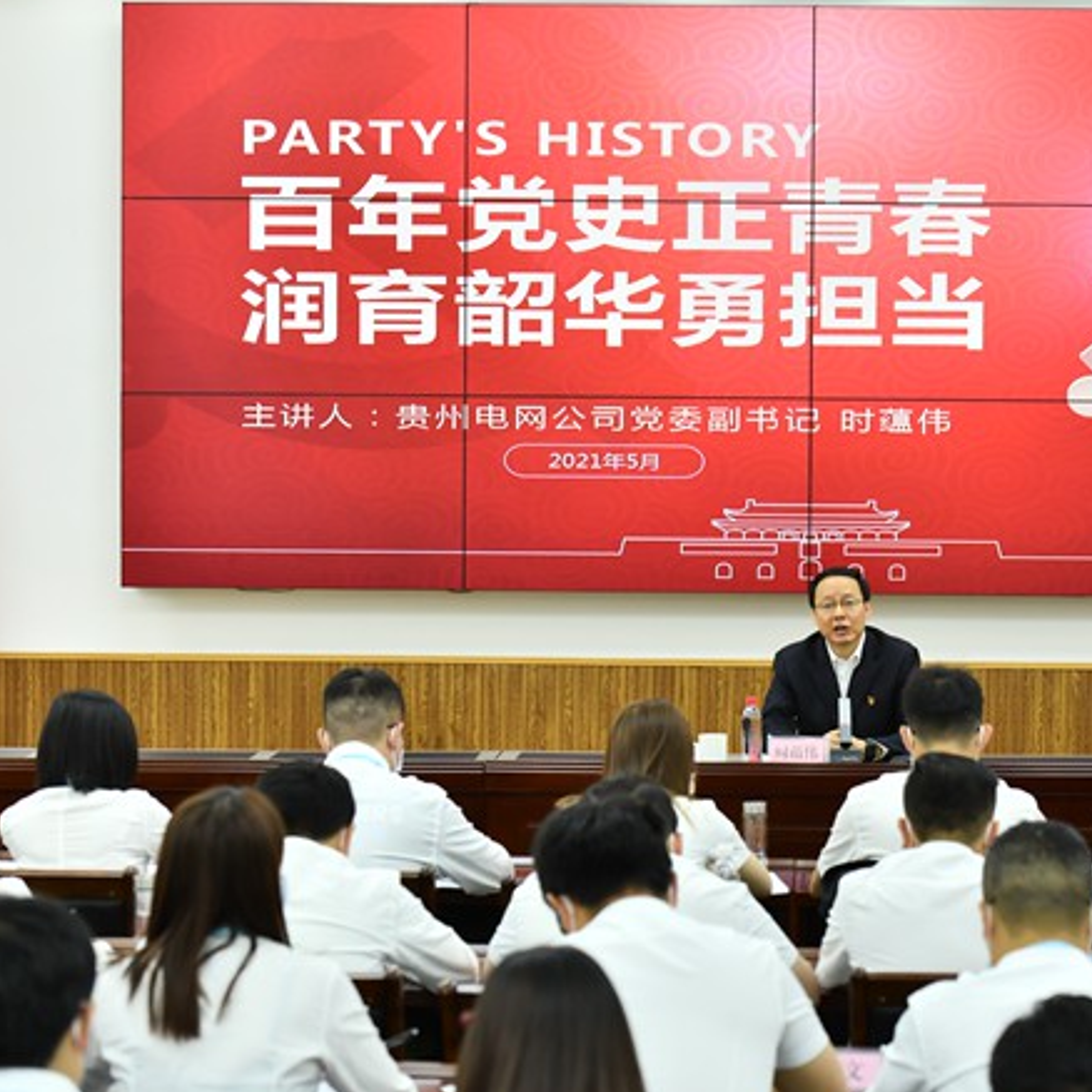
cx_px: 780
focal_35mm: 95
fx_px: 3391
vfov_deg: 18.3
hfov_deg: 18.2
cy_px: 552
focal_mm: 70
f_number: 4
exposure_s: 1/200
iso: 640
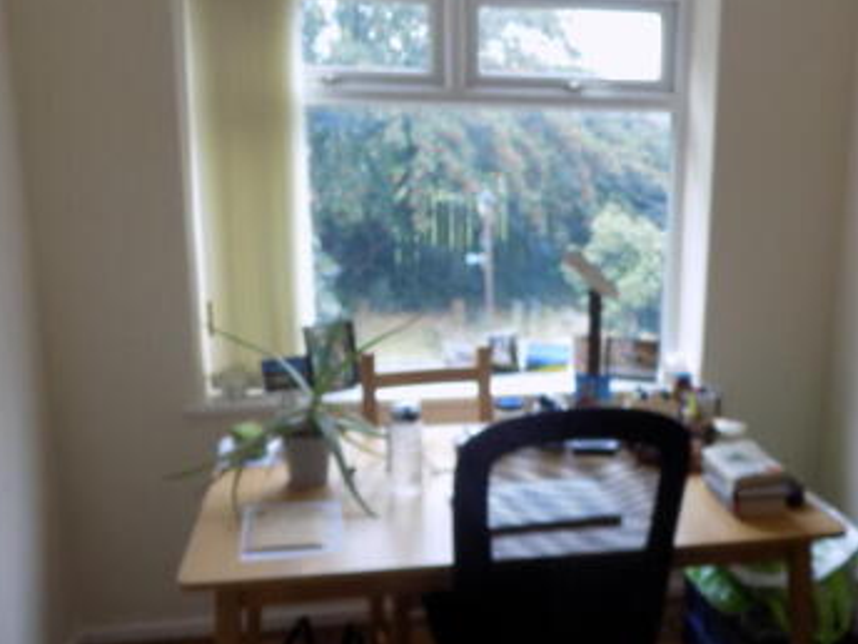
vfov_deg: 36.8
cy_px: 358
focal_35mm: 39
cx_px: 590
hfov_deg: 46.9
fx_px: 967
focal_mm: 4
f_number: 3.1
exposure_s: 1/30
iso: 80
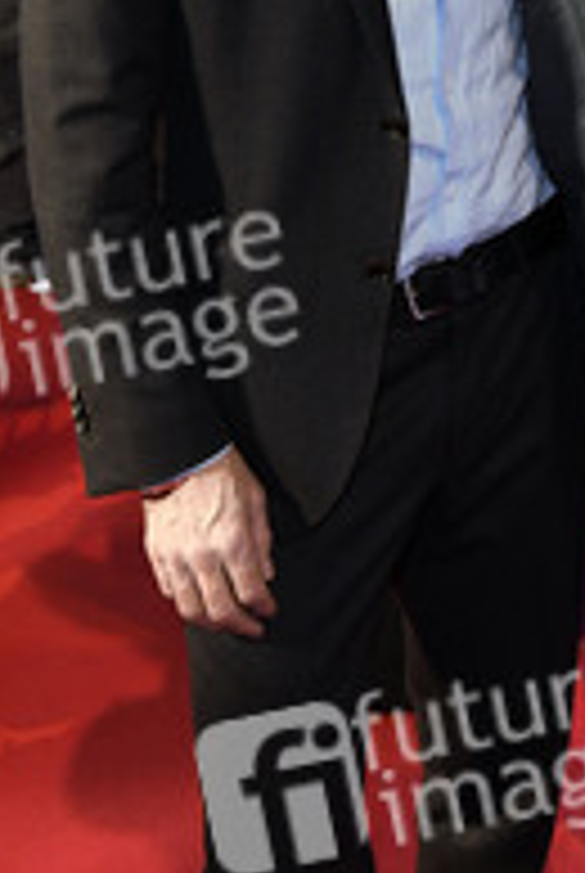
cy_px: 94
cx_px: 558
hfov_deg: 18.1
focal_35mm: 74
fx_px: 1797
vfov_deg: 26.4
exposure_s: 1/100
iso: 1250
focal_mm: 36
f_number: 5
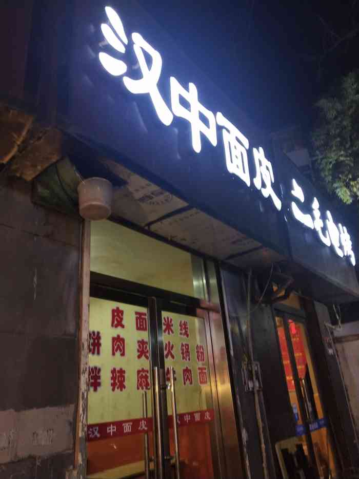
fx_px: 415
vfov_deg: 60.0
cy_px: 240
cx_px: 180
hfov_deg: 46.8
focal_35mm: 30
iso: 399
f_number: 1.8
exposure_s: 1/50
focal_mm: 3.95
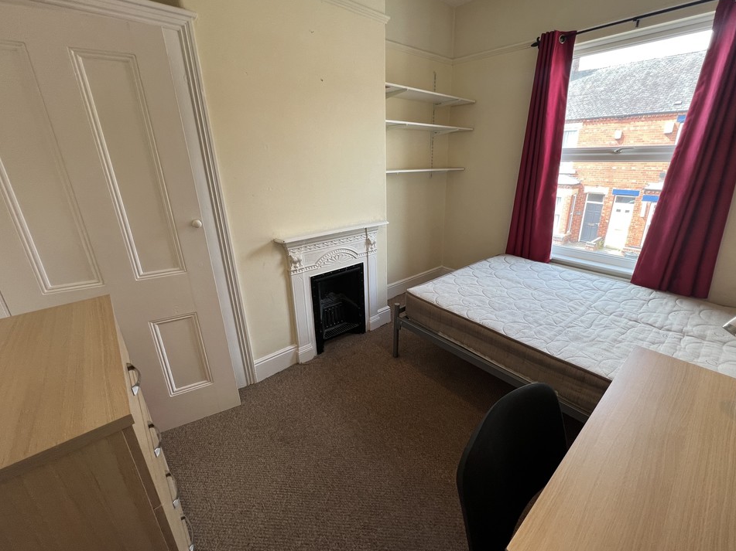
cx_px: 395
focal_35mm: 14
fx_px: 298
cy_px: 266
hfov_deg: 101.9
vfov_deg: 85.6
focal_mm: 1.57
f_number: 1.8
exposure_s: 1/99
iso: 64
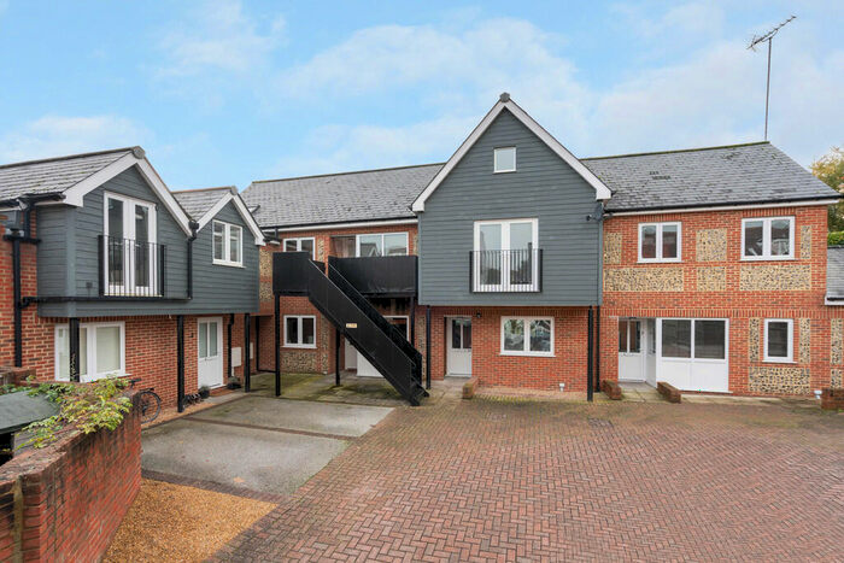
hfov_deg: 96.7
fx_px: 375
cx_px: 422
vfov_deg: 73.8
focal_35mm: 16
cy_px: 282
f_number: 7.1
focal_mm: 16
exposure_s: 1/200
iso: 400
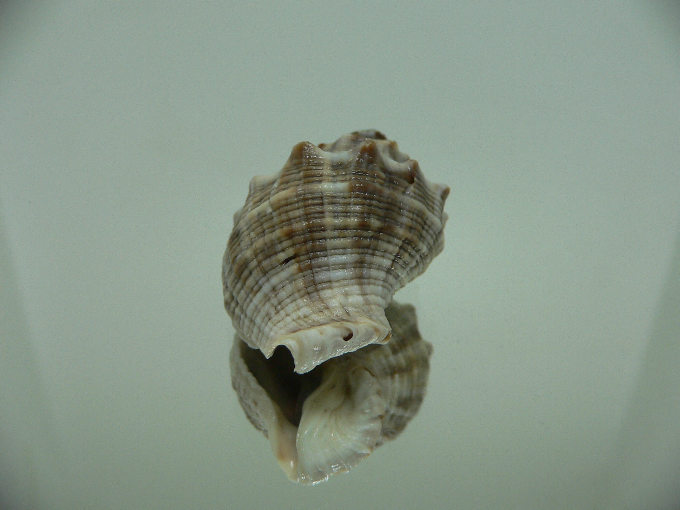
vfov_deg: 40.7
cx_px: 340
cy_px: 255
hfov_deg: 52.6
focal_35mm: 35
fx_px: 688
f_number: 2.8
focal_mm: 4.6
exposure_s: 1/60
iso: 100
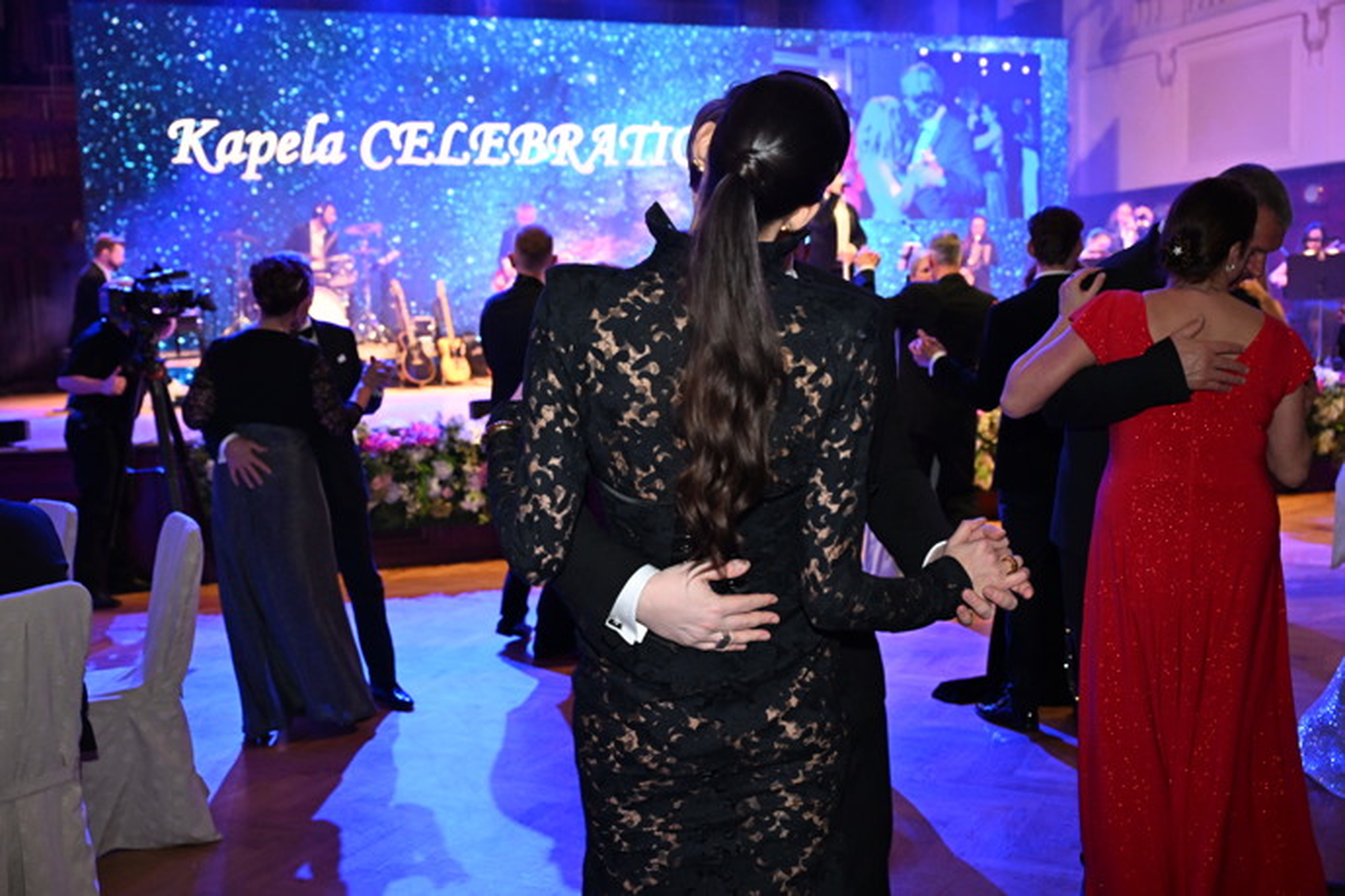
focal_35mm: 38
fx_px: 1420
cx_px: 672
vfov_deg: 35.1
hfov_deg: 50.7
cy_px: 448
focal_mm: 38
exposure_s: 1/125
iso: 4000
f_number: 4
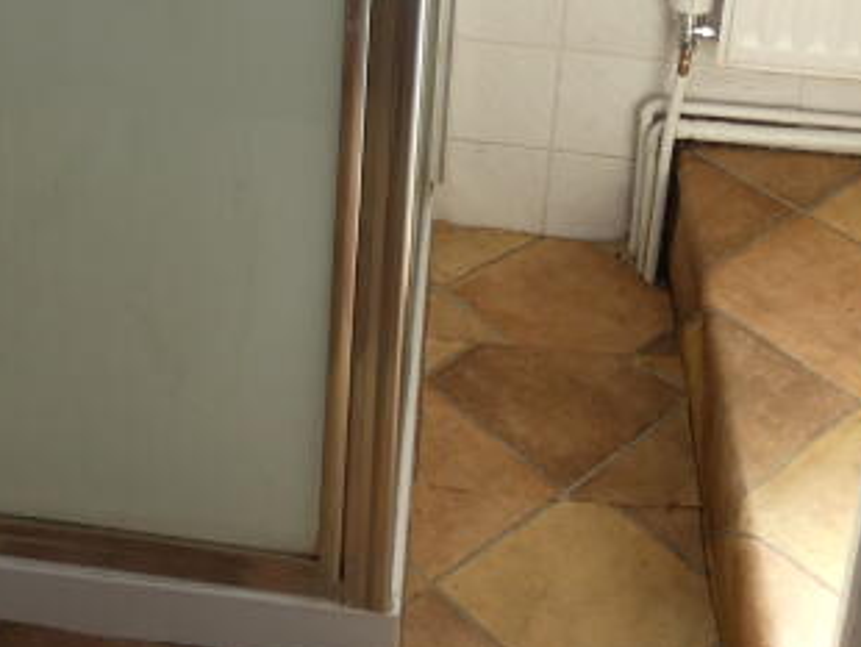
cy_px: -225
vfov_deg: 20.2
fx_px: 1643
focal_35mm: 66
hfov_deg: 29.1
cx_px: 281
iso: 80
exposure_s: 1/100
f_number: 2.8
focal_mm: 3.6
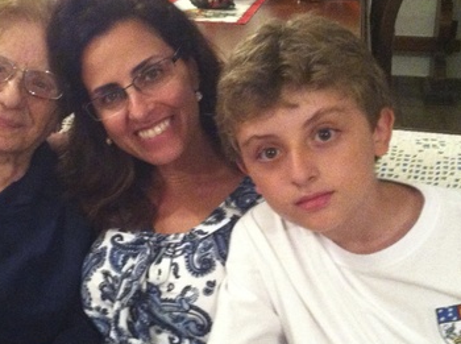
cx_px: 162
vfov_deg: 22.8
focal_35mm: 64
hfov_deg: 30.2
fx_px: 851
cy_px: 163
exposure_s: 1/15
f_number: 2.8
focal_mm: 3.85
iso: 800
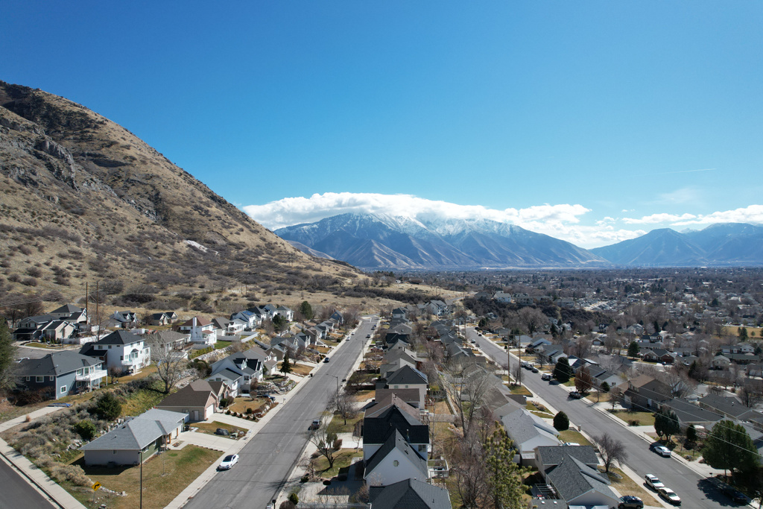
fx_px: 466
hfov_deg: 78.6
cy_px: 254
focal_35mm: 22
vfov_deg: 57.2
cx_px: 382
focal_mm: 8.38
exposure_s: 1/2500
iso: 130
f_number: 2.8
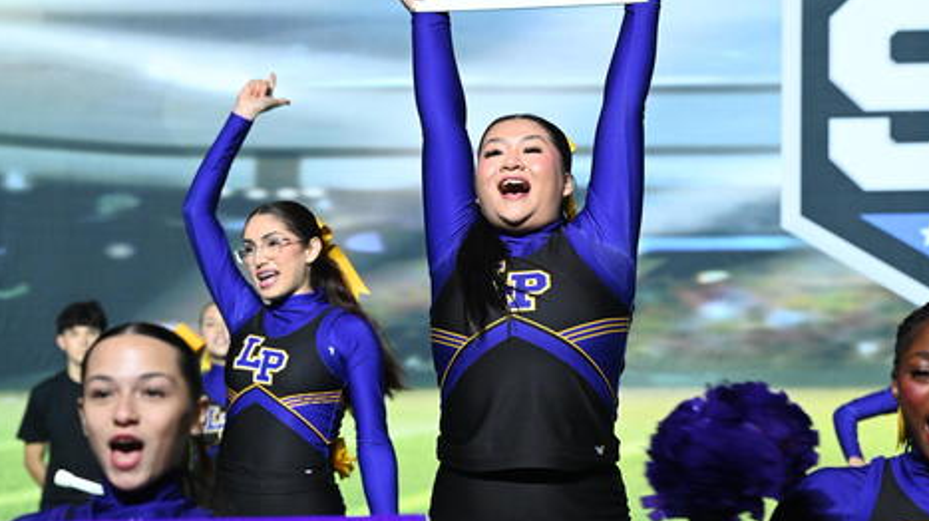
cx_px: 520
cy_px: 382
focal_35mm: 176
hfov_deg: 12.2
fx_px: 4333
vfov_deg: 6.9
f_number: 5
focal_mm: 98
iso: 3200
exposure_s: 1/400
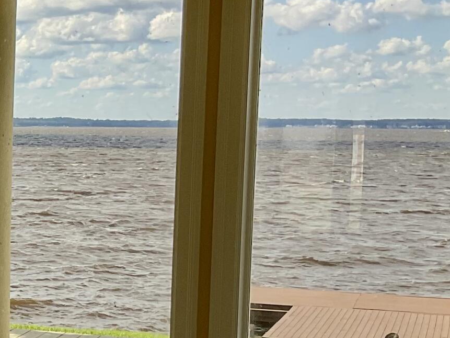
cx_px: -195
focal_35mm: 101
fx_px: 1313
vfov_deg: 14.6
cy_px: 243
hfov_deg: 17.7
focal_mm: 3
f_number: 1.8
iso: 16
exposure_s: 1/929
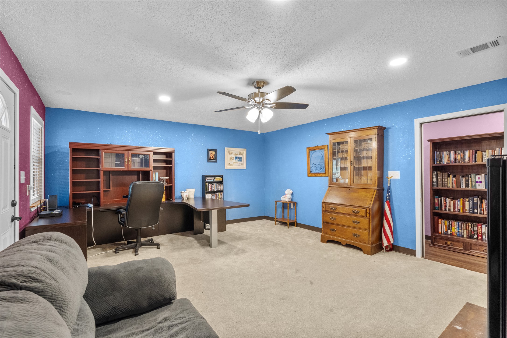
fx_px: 225
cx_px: 254
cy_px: 169
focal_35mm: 16
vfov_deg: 73.7
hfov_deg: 96.7
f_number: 11
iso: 2000
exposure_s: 1/2
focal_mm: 16
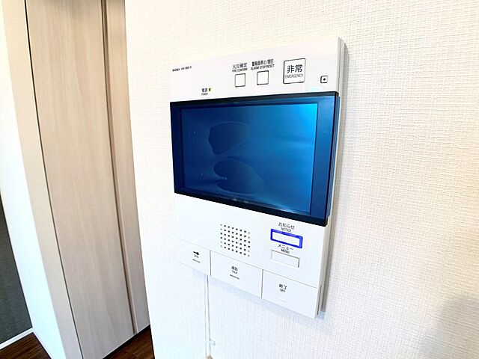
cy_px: 180
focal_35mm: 26
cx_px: 240
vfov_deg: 53.1
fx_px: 360
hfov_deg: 67.3
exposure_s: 1/100
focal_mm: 4.25
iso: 80
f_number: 1.8
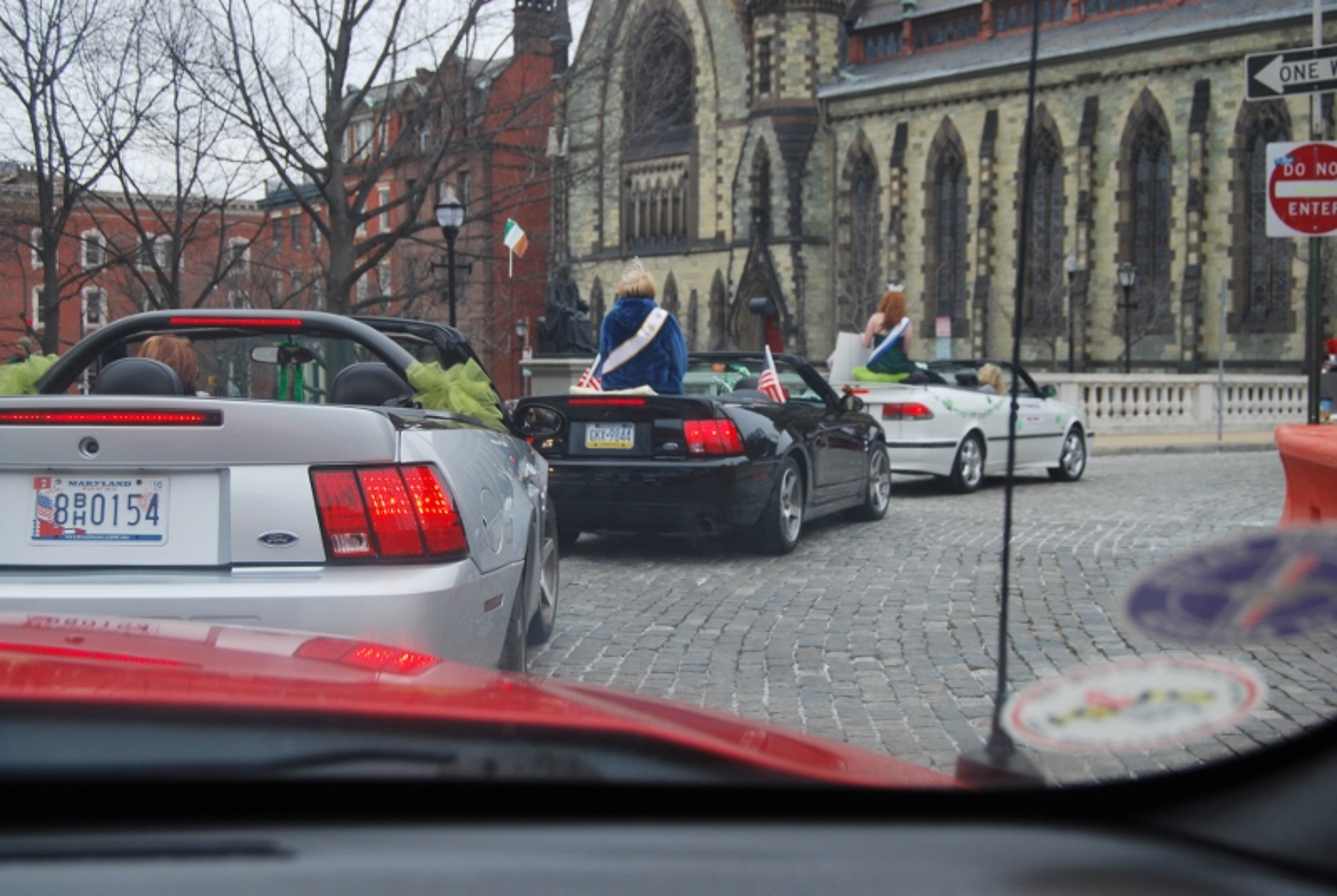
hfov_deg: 42.3
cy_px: 448
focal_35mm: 46
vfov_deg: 29.0
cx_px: 668
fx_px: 1729
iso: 200
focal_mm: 31
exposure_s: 1/160
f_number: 6.3
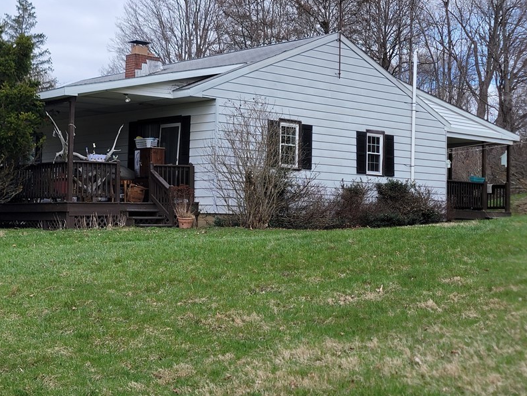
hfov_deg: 58.3
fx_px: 472
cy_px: 167
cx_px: 274
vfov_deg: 45.3
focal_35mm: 31
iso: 16
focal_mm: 6.7
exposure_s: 1/675
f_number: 1.8
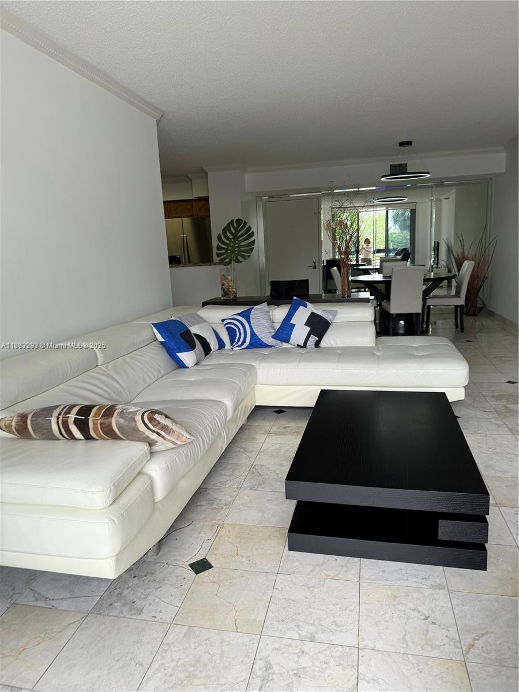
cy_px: 346
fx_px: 480
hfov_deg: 56.8
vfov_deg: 71.6
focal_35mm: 24
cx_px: 260
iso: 50
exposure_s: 1/121
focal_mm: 6.76
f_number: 1.78
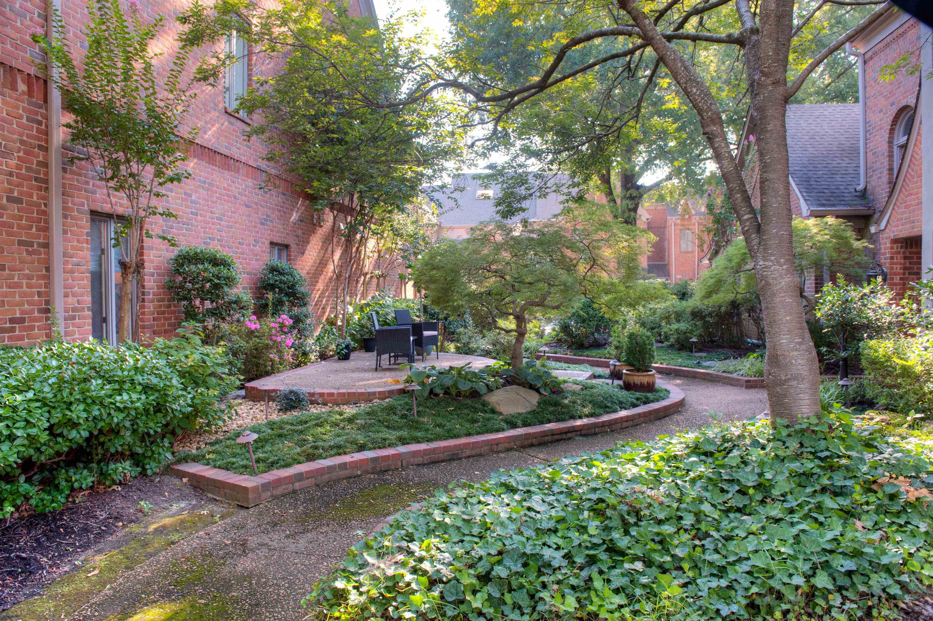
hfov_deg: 73.8
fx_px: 622
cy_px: 310
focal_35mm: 24
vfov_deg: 53.1
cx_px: 466
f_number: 5
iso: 640
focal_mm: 24
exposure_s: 1/500
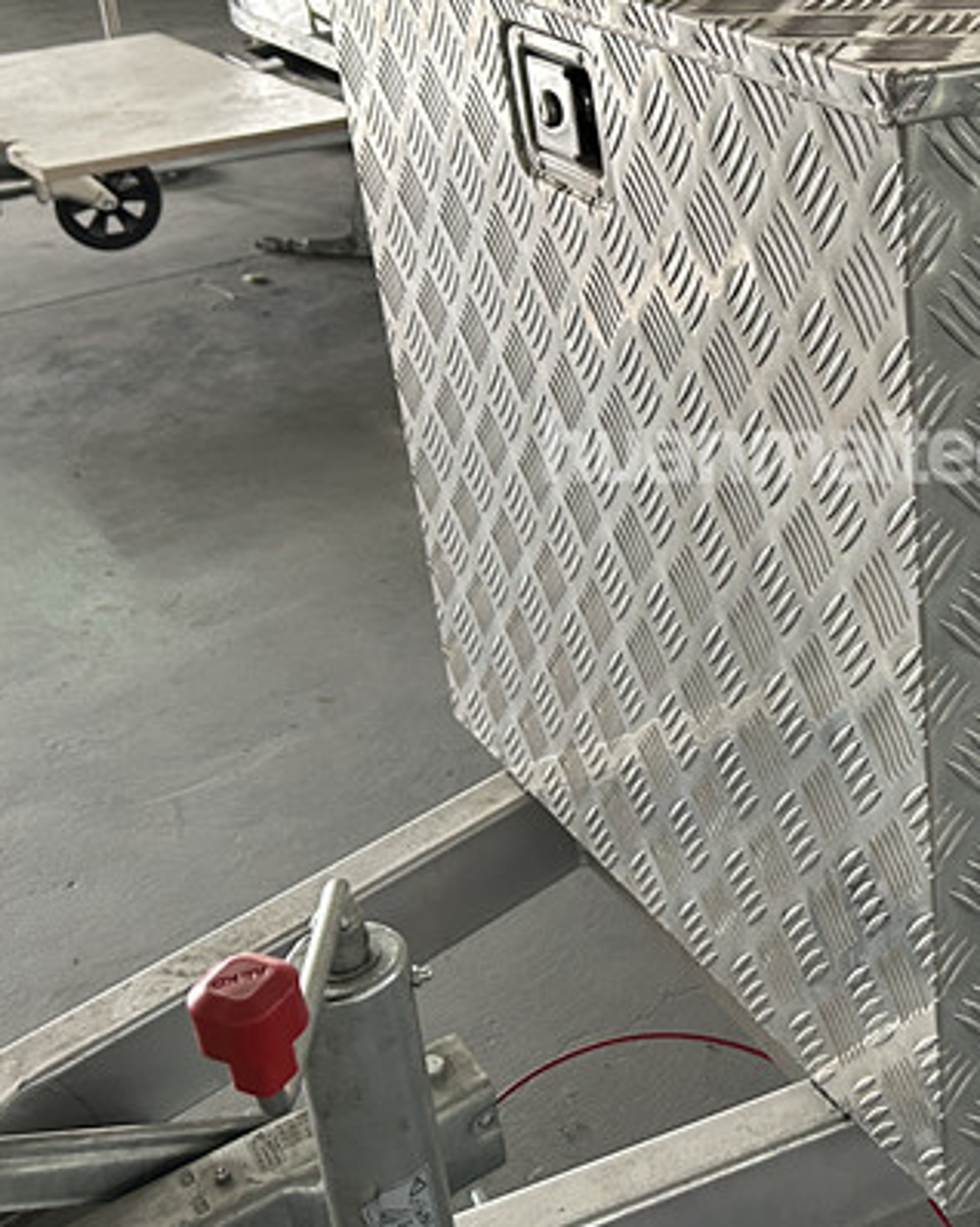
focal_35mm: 51
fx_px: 1850
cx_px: 900
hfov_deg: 28.4
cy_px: 447
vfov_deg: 36.4
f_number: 1.5
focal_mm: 5.7
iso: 250
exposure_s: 1/60
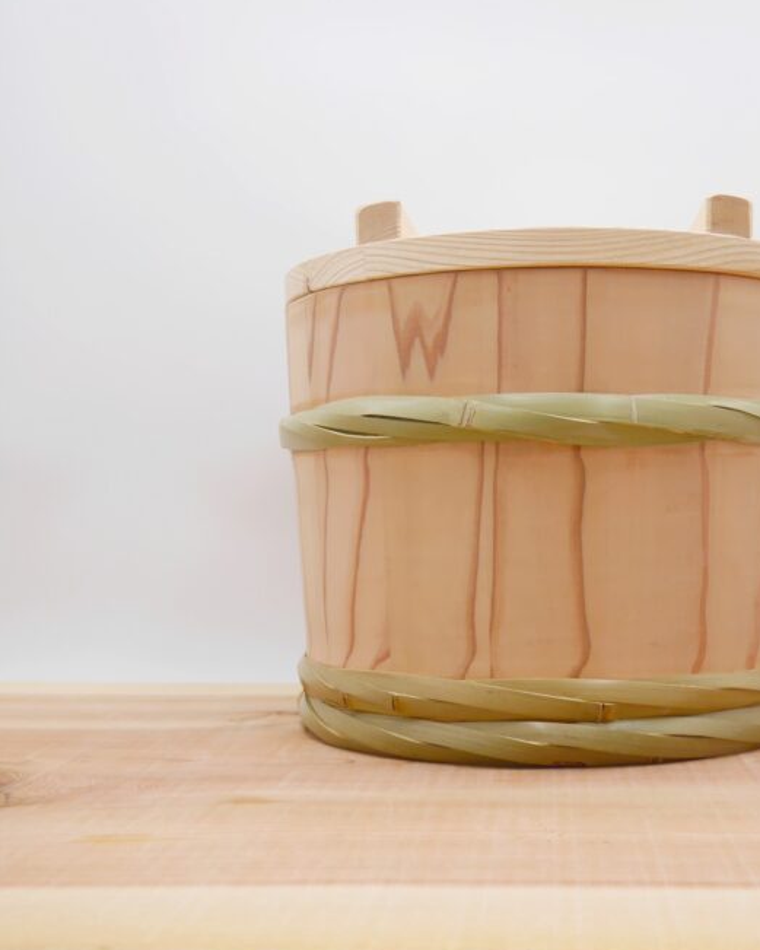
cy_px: 528
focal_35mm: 43
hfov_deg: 34.7
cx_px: 489
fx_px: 1209
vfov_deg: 42.8
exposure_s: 1/160
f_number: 3.5
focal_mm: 14
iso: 160
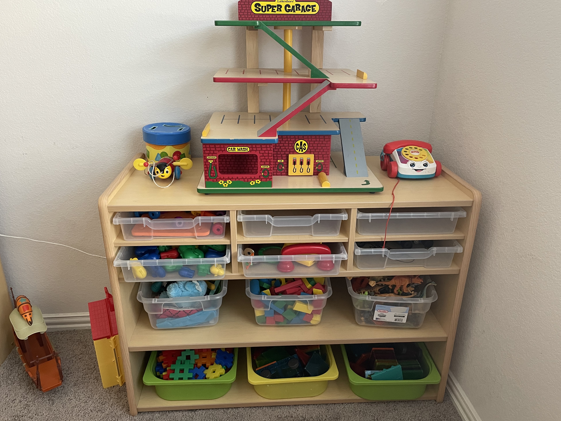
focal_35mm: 27
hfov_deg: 65.3
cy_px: 208
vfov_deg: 51.4
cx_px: 277
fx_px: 438
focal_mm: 4.2
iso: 250
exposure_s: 1/60
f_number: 1.6
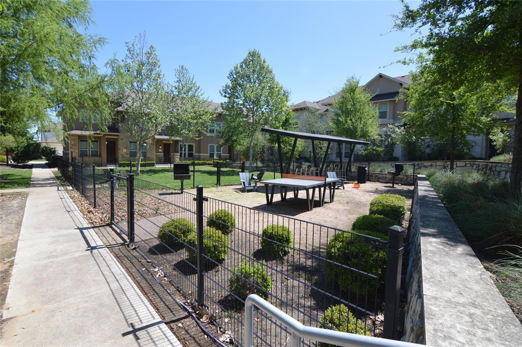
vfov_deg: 71.9
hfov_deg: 95.1
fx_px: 239
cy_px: 174
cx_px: 261
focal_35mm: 16
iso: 100
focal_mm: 11
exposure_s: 1/200
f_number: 7.1
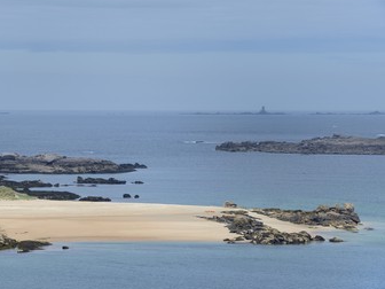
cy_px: 143
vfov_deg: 6.5
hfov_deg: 8.6
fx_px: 2547
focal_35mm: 229
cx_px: 145
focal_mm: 190
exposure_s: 1/250
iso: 200
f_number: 16
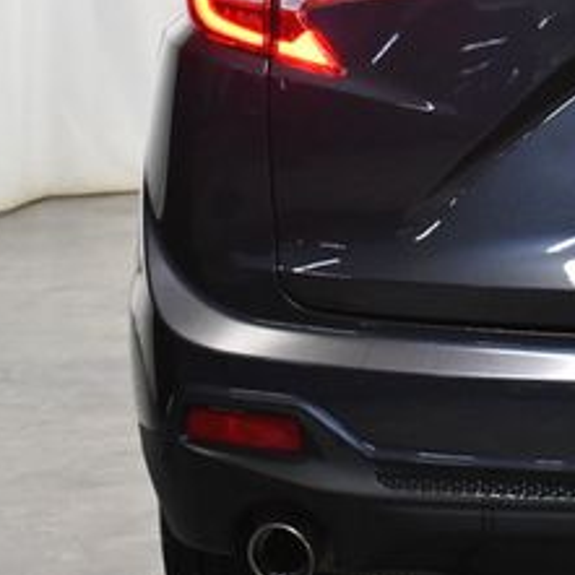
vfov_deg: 11.4
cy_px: 88
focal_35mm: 153
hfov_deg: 11.1
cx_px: 791
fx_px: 2875
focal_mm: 31
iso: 1600
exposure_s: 1/125
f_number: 4.2
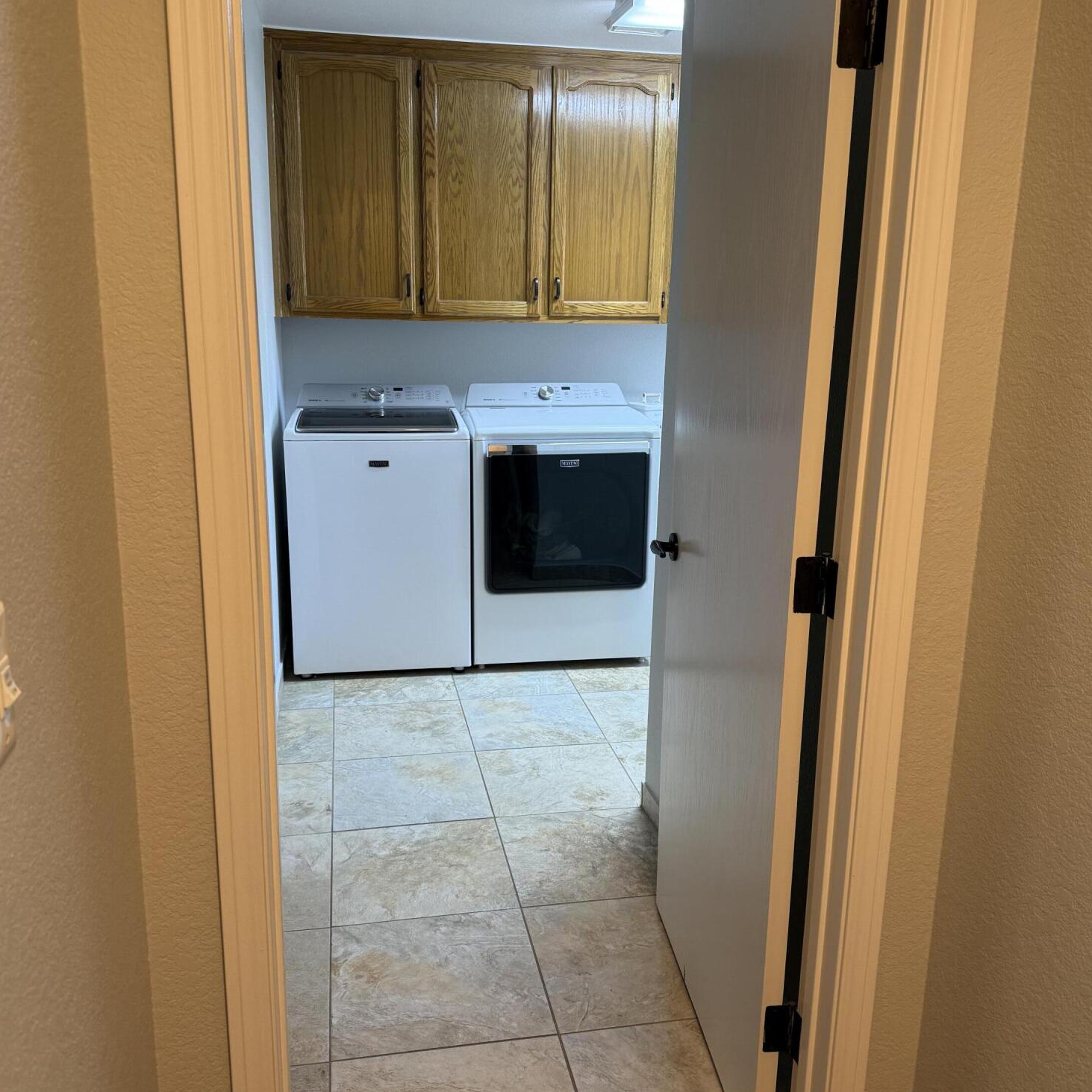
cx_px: 545
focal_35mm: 29
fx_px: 1035
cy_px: 545
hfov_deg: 55.6
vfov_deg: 55.6
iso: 160
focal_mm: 6.76
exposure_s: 1/60
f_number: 1.78
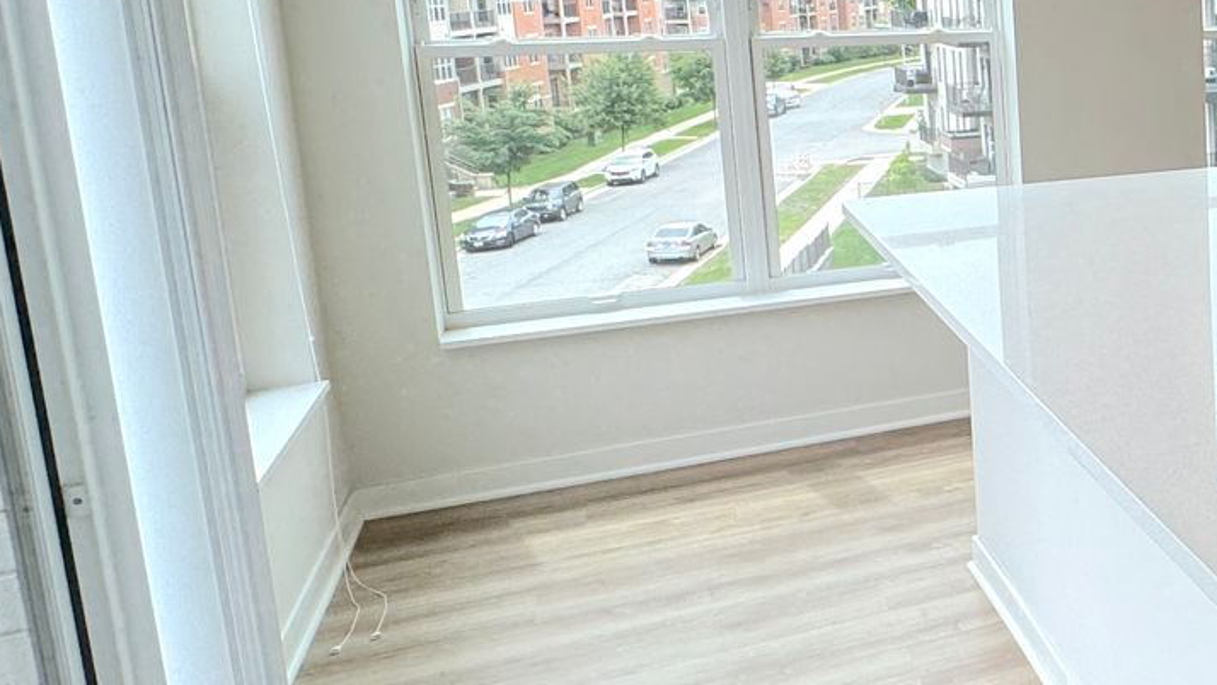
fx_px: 1323
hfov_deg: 38.0
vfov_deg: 28.6
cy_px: 181
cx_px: 1433
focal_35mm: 41
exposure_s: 1/299
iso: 40
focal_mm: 2.22
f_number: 2.2
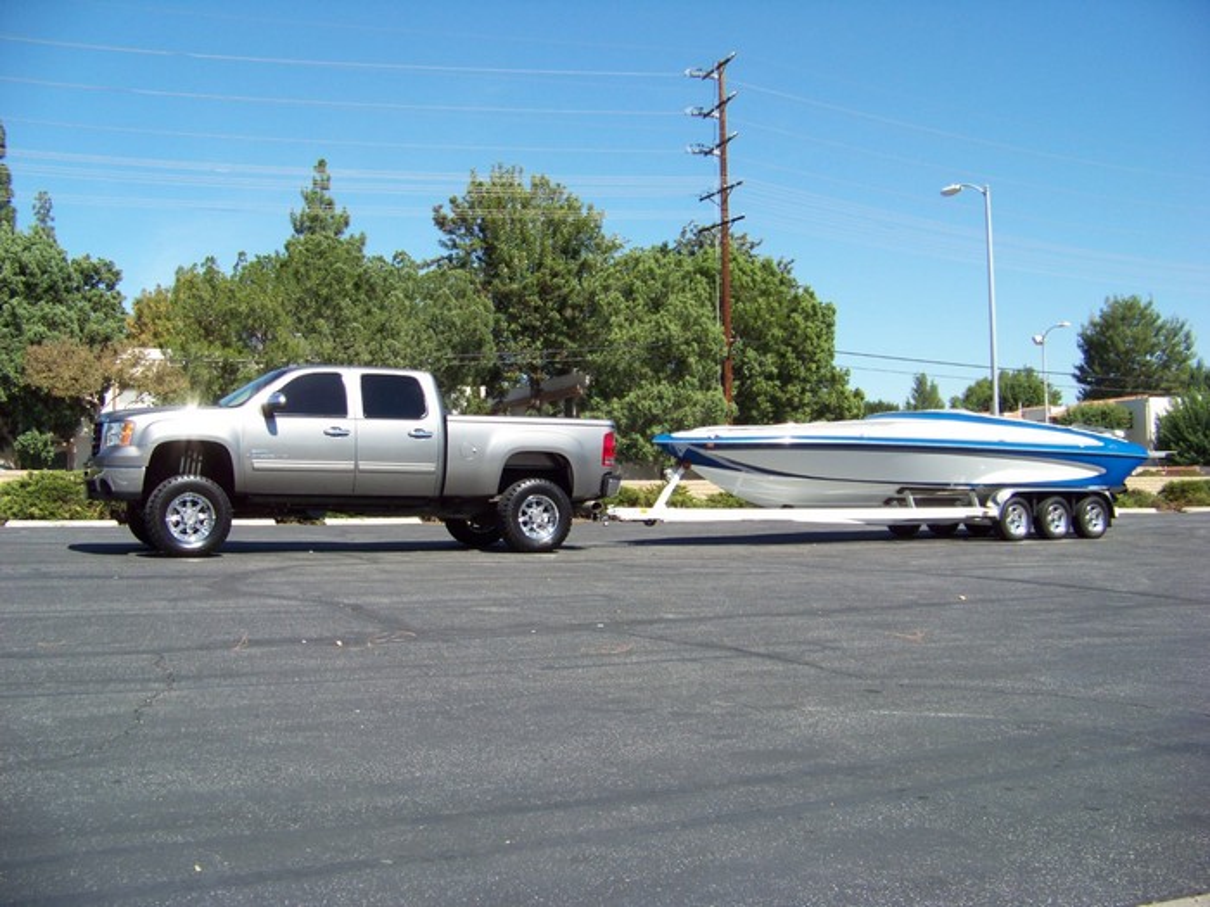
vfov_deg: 39.7
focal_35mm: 36
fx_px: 1258
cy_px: 454
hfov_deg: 51.4
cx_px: 605
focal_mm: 5.85
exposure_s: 1/800
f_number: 2.8
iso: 72
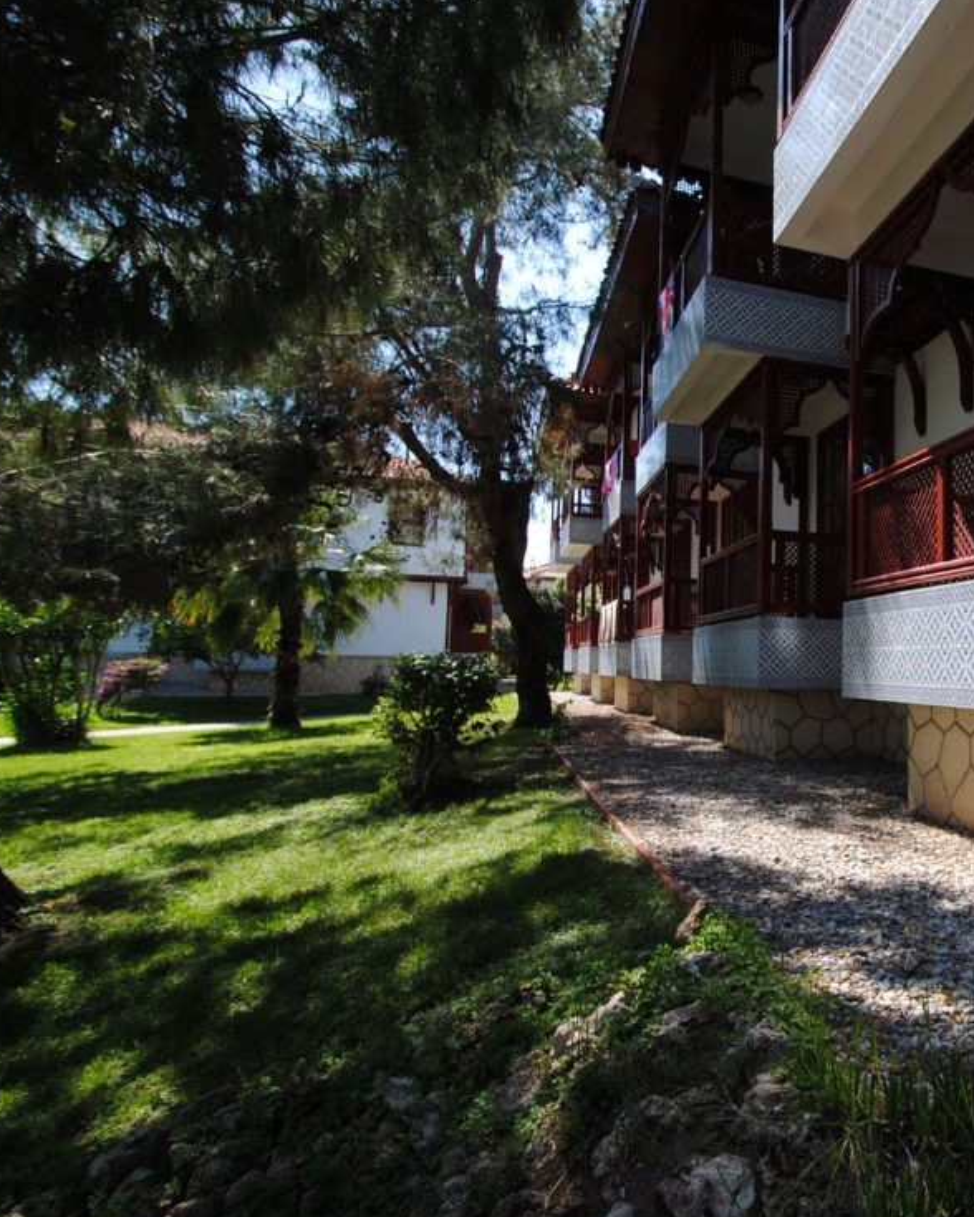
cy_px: 626
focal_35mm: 22
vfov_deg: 75.0
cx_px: 872
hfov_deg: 55.1
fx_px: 793
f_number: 6.3
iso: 100
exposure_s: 1/160
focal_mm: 10
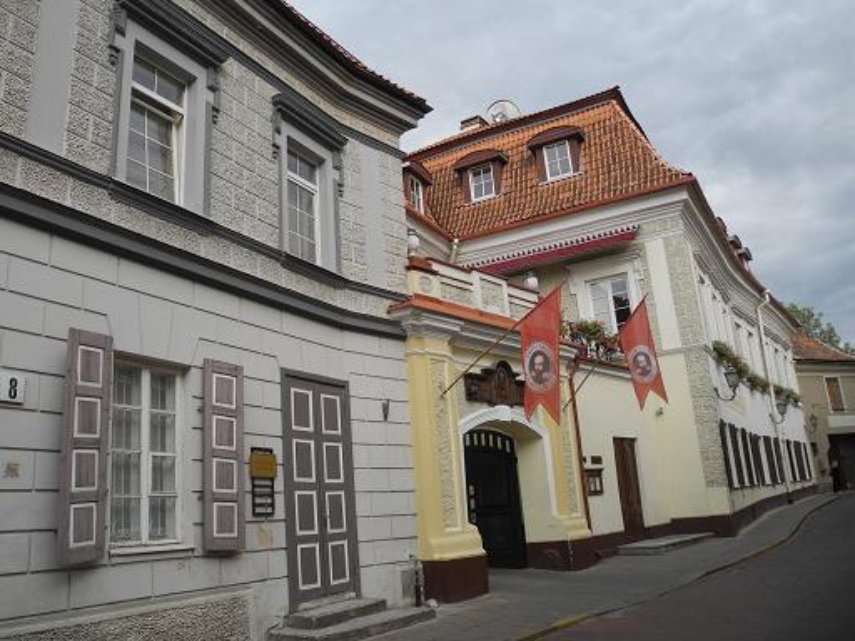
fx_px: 692
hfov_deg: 63.4
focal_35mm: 28
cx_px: 428
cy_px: 320
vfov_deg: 49.7
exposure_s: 1/800
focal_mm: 6
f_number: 2.8
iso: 100
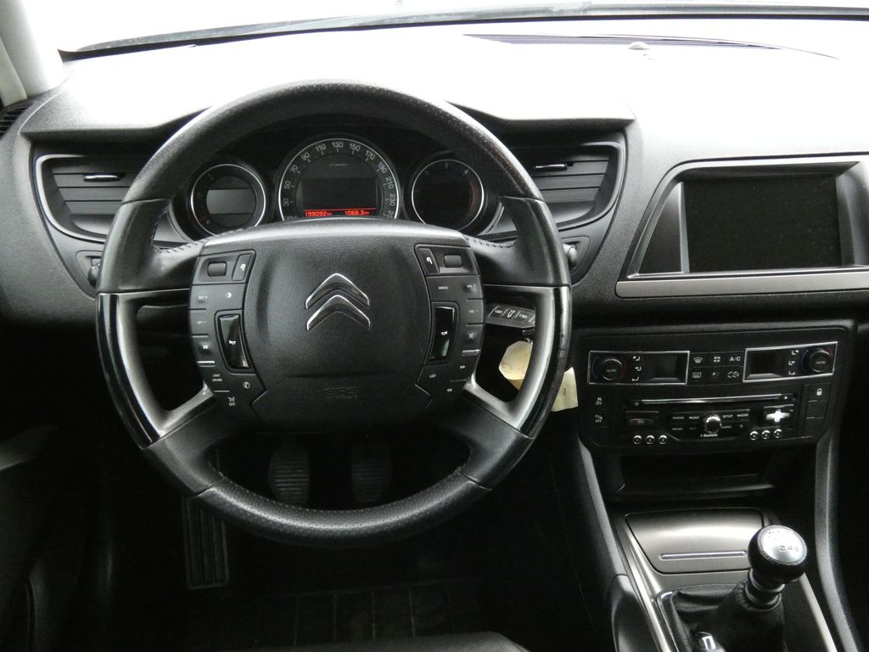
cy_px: 326
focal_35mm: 41
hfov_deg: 45.8
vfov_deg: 35.1
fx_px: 1029
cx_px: 434
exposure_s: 1/80
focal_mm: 7.3
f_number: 5.6
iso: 1600
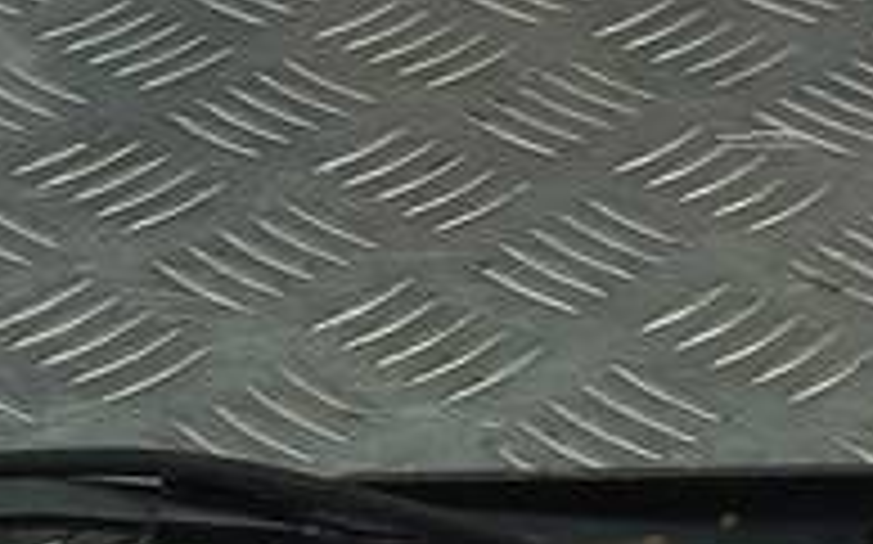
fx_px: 3329
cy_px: -400
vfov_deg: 9.0
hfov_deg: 14.9
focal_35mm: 140
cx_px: 284
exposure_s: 1/50
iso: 50
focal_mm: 4.6
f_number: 1.8
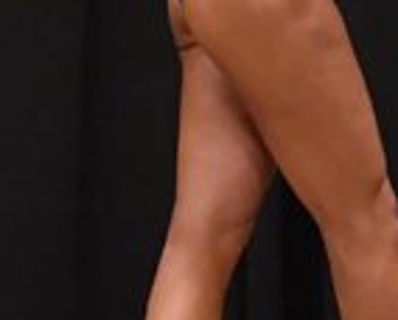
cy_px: -67
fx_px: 13553
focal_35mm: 1149
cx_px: 226
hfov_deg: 1.7
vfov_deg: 1.4
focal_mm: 150
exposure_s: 1/400
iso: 6400
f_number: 5.6
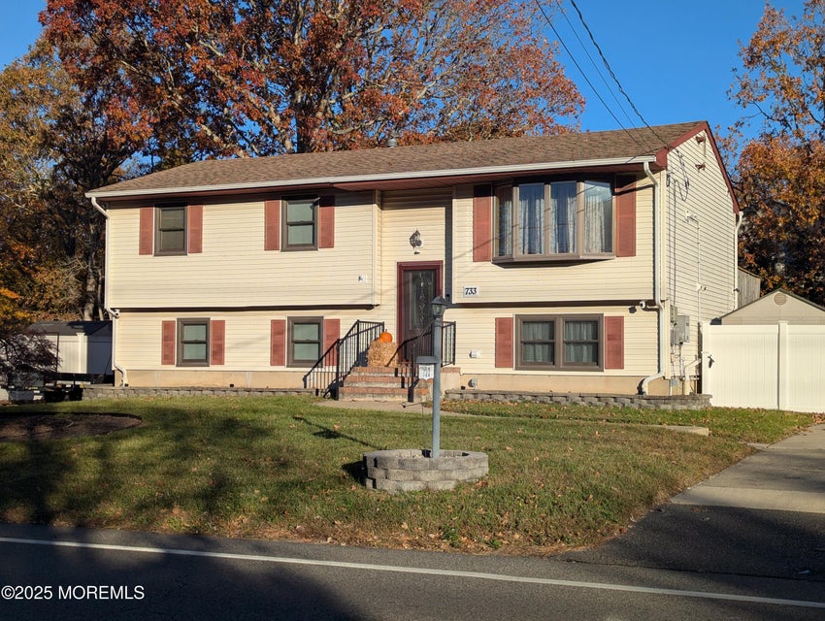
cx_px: 412
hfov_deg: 39.6
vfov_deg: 30.3
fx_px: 1146
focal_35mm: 48
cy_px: 310
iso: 48
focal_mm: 6.81
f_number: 1.85
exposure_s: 1/3623
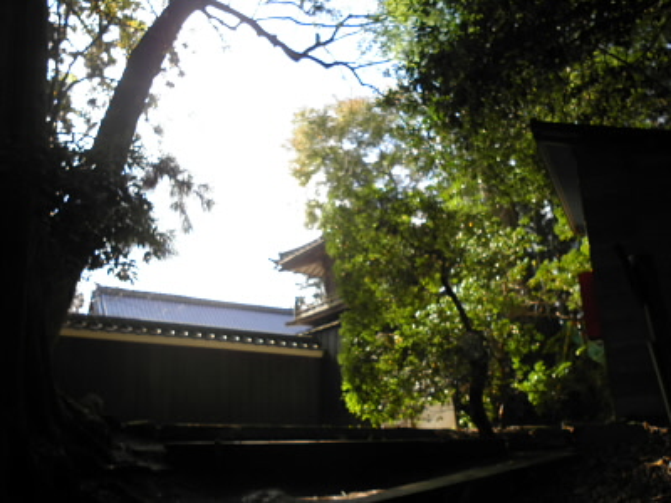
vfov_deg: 44.2
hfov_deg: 56.8
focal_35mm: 32
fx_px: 620
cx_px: 336
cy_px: 252
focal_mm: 5.8
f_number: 3.5
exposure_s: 1/125
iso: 64
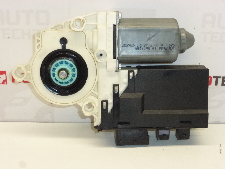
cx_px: 112
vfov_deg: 24.0
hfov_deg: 31.7
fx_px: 396
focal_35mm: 61
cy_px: 84
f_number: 4.5
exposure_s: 1/100
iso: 400
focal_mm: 10.9
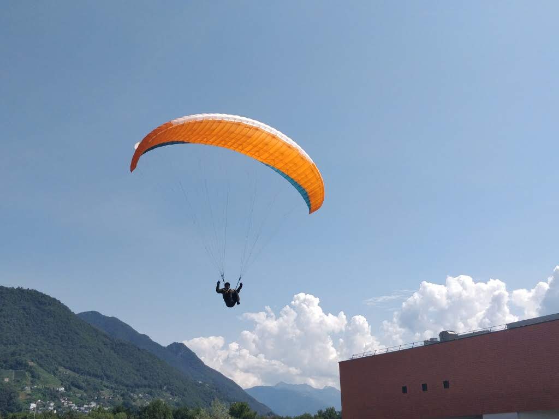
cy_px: 210
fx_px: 388
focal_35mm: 24
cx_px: 280
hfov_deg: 71.6
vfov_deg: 56.8
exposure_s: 1/2354
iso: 125
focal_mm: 4.1
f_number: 1.7
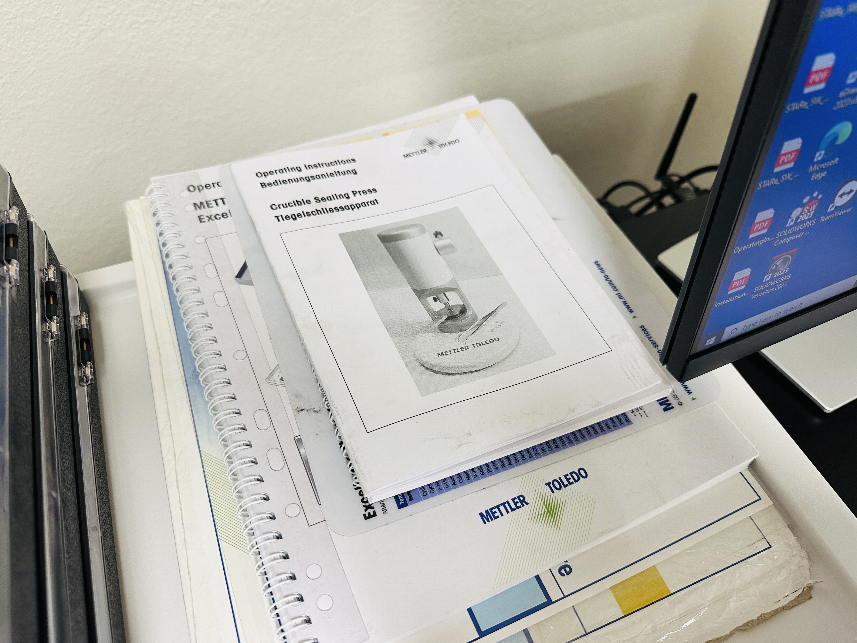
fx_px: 594
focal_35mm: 24
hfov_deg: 71.6
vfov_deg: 56.8
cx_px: 428
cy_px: 322
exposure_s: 1/120
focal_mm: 6.86
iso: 200
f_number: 1.78
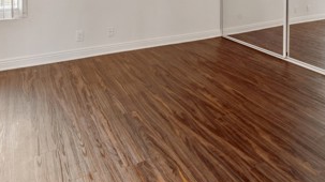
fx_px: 267
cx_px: 179
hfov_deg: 62.5
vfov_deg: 32.1
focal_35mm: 31
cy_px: -30
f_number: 10
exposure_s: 1/8
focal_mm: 14
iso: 100
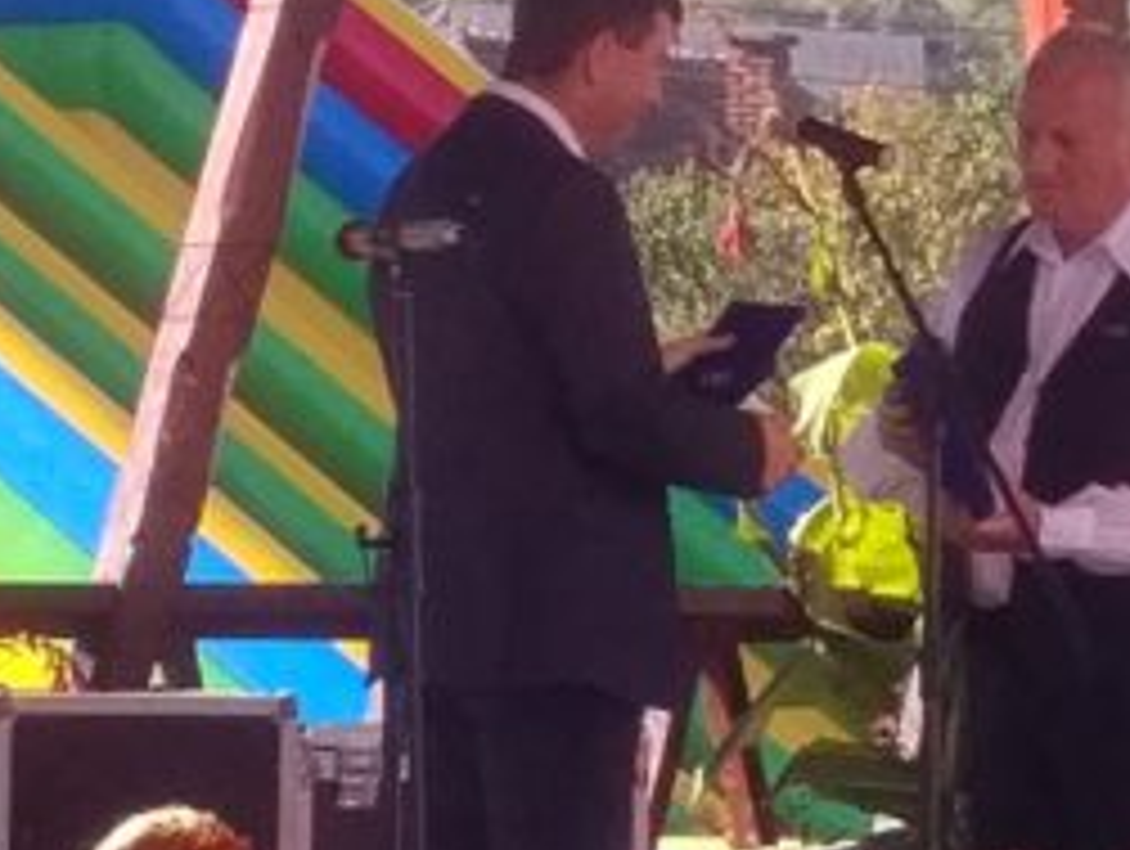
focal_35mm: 110
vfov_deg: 13.3
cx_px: 702
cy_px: -58
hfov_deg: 17.8
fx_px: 3596
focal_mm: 4.75
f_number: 2.2
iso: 50
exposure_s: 1/411
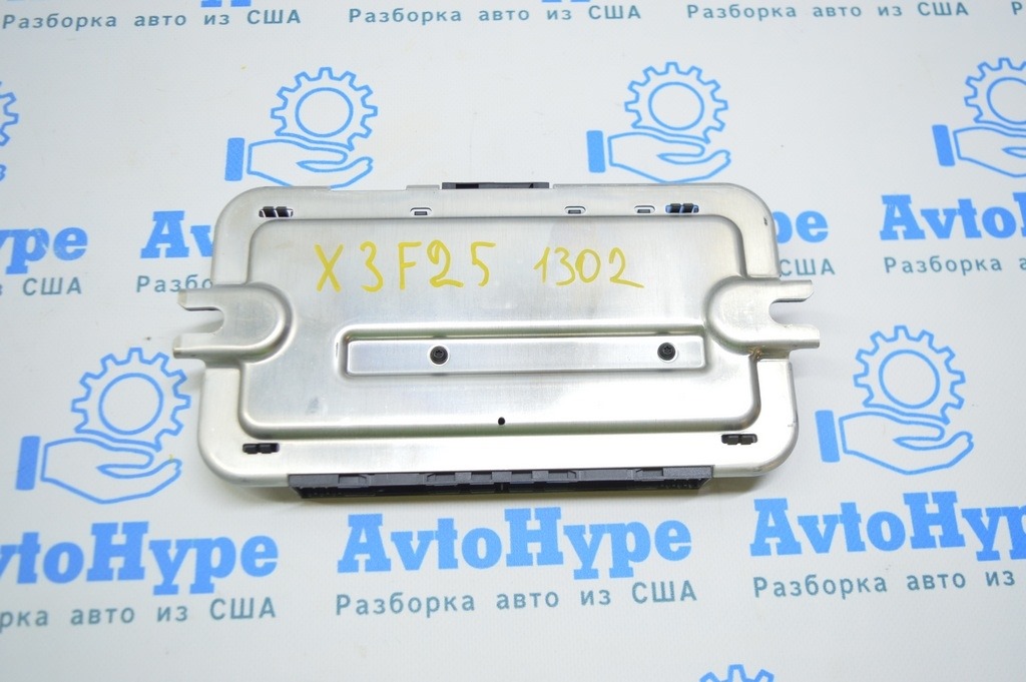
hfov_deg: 55.1
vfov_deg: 38.3
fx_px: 982
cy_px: 341
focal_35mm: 34
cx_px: 513
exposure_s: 1/50
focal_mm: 23
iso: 400
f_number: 3.8
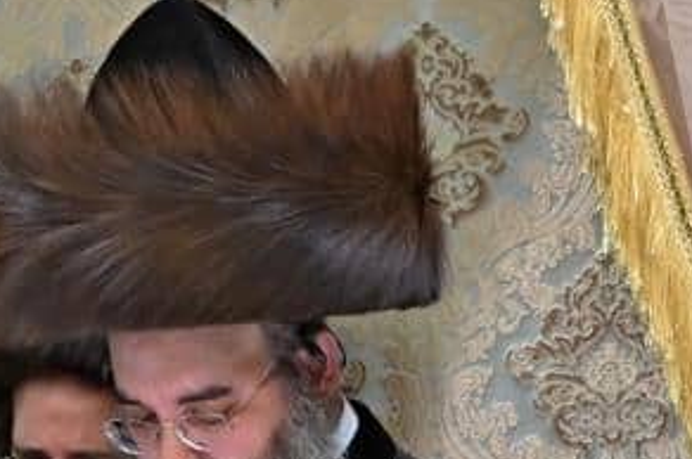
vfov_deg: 3.3
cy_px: 715
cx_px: -469
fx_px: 7949
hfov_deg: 4.9
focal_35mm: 414
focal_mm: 79
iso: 1250
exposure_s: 1/200
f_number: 4
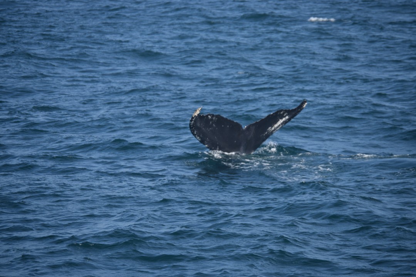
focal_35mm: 218
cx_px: 208
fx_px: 2513
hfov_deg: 9.5
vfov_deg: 6.3
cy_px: 138
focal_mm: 145
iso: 200
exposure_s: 1/1600
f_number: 5.6
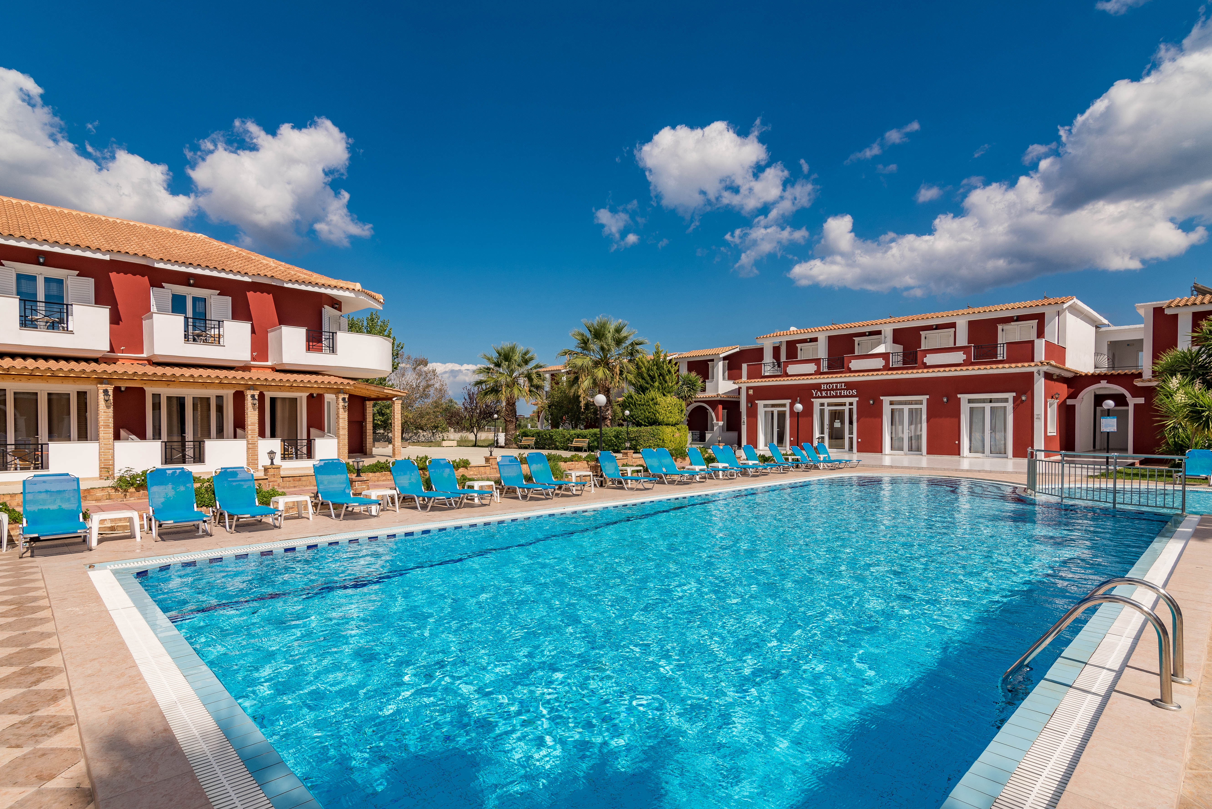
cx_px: 606
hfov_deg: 90.0
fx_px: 606
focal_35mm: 18
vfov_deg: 67.3
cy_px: 434
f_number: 10
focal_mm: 16
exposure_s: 1/500
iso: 100
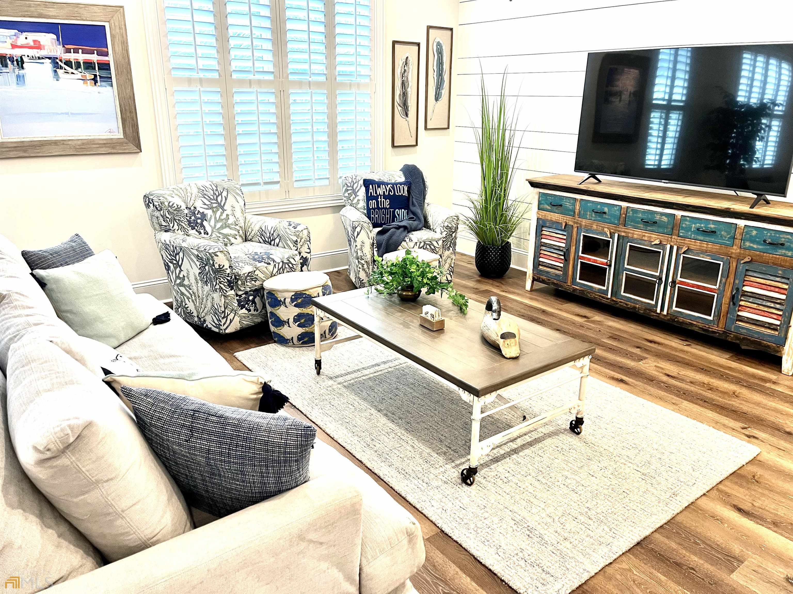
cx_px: 396
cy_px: 297
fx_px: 596
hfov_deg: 67.3
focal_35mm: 26
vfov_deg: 53.1
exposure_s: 1/60
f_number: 1.6
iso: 100
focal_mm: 5.1
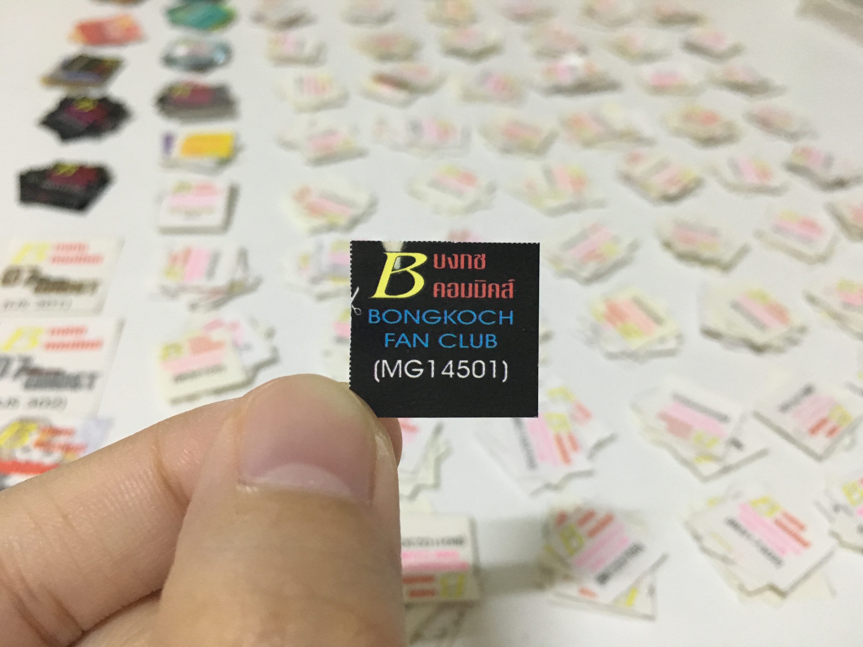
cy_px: 324
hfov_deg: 61.7
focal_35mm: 29
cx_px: 432
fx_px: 723
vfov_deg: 48.2
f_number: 2.2
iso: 200
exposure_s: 1/17
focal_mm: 4.15
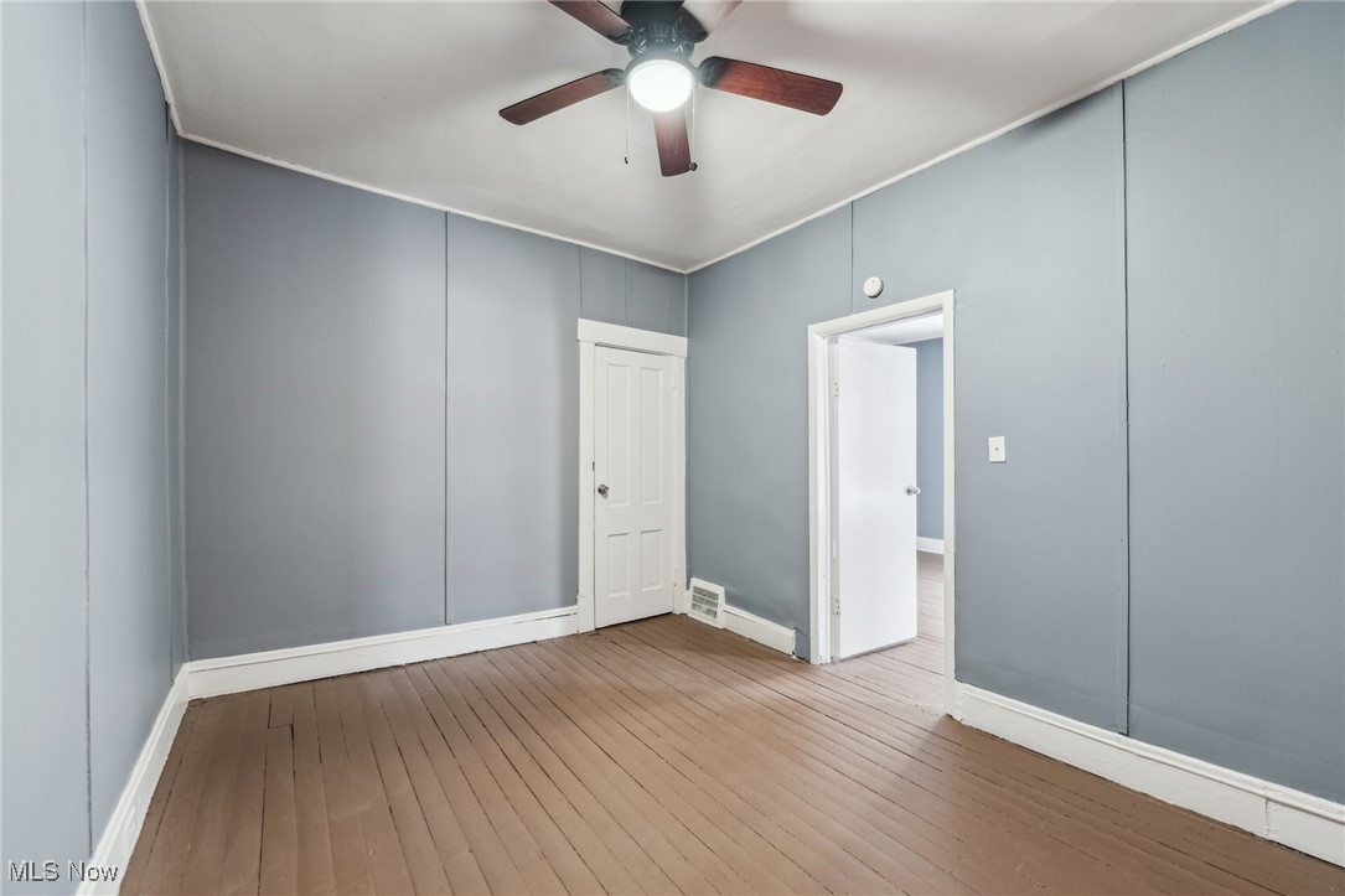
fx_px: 523
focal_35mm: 14
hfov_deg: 104.3
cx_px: 672
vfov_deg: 81.2
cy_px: 448
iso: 640
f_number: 2.8
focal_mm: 14
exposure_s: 1/15
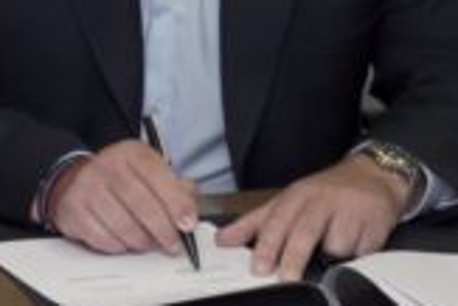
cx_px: -256
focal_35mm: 250
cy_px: -80
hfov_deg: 8.0
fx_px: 3183
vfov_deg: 5.5
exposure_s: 1/125
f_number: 4
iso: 400
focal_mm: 53
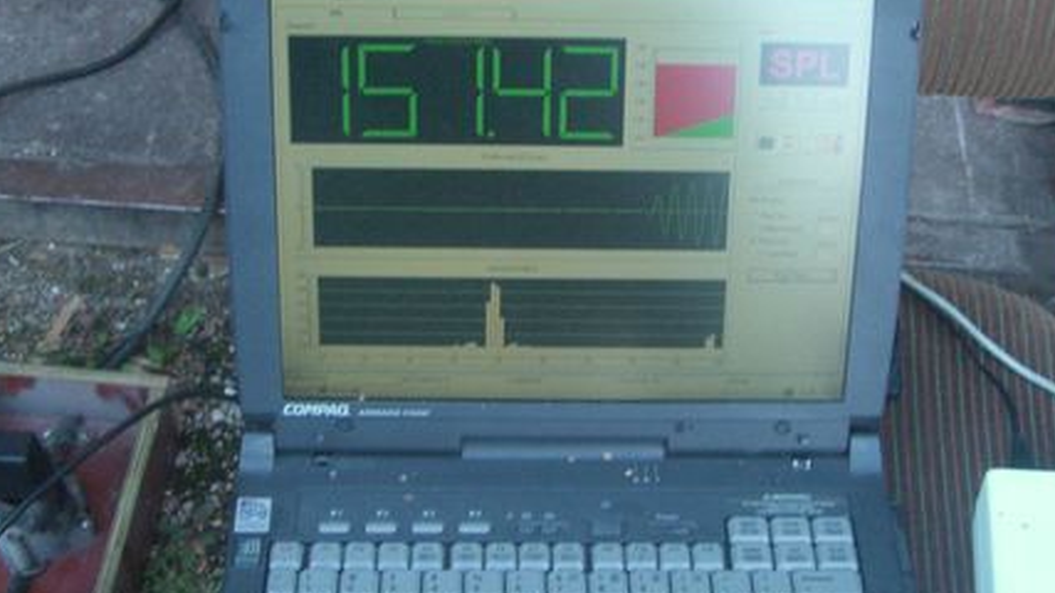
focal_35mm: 62
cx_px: 561
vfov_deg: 19.4
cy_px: 254
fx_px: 1734
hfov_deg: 33.8
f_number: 2.7
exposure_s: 1/80
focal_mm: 6.2
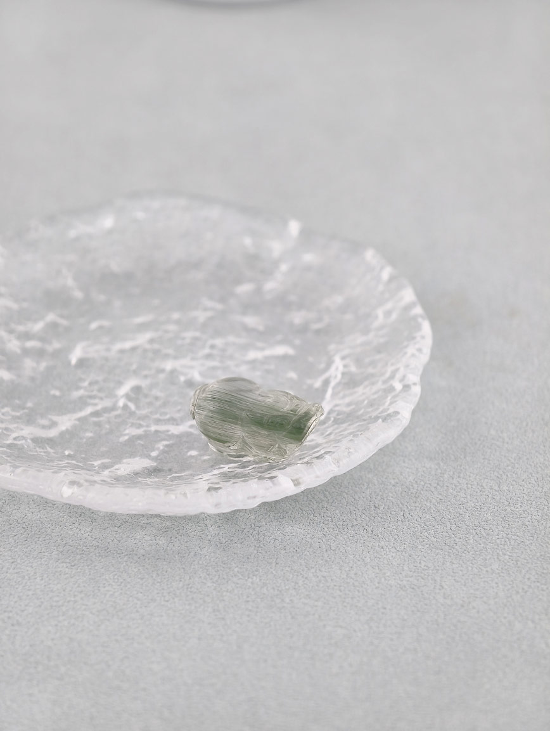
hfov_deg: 17.4
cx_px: 275
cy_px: 366
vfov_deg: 23.0
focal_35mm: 85
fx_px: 1796
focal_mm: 22.48
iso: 125
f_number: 2.67
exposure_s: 1/160
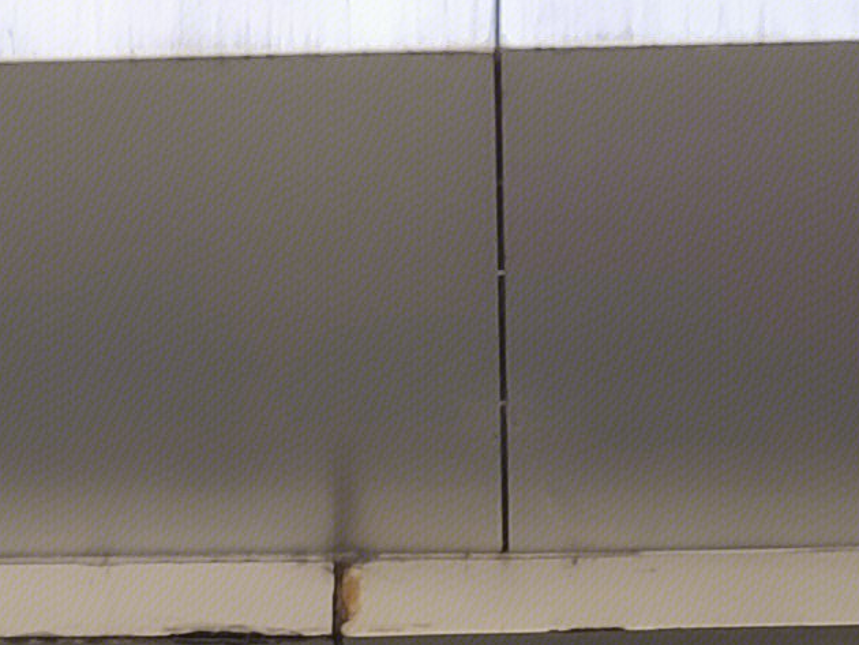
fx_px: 4096
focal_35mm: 165
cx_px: 200
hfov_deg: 11.9
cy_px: 1924
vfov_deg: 7.8
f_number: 1.75
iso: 126
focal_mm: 4.75
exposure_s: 1/100
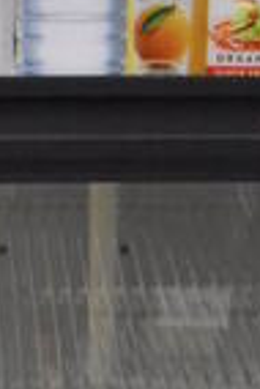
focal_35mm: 174
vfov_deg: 11.0
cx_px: 79
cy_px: 722
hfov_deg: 7.9
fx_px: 1880
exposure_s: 1/125
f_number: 3.5
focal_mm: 18
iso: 5000
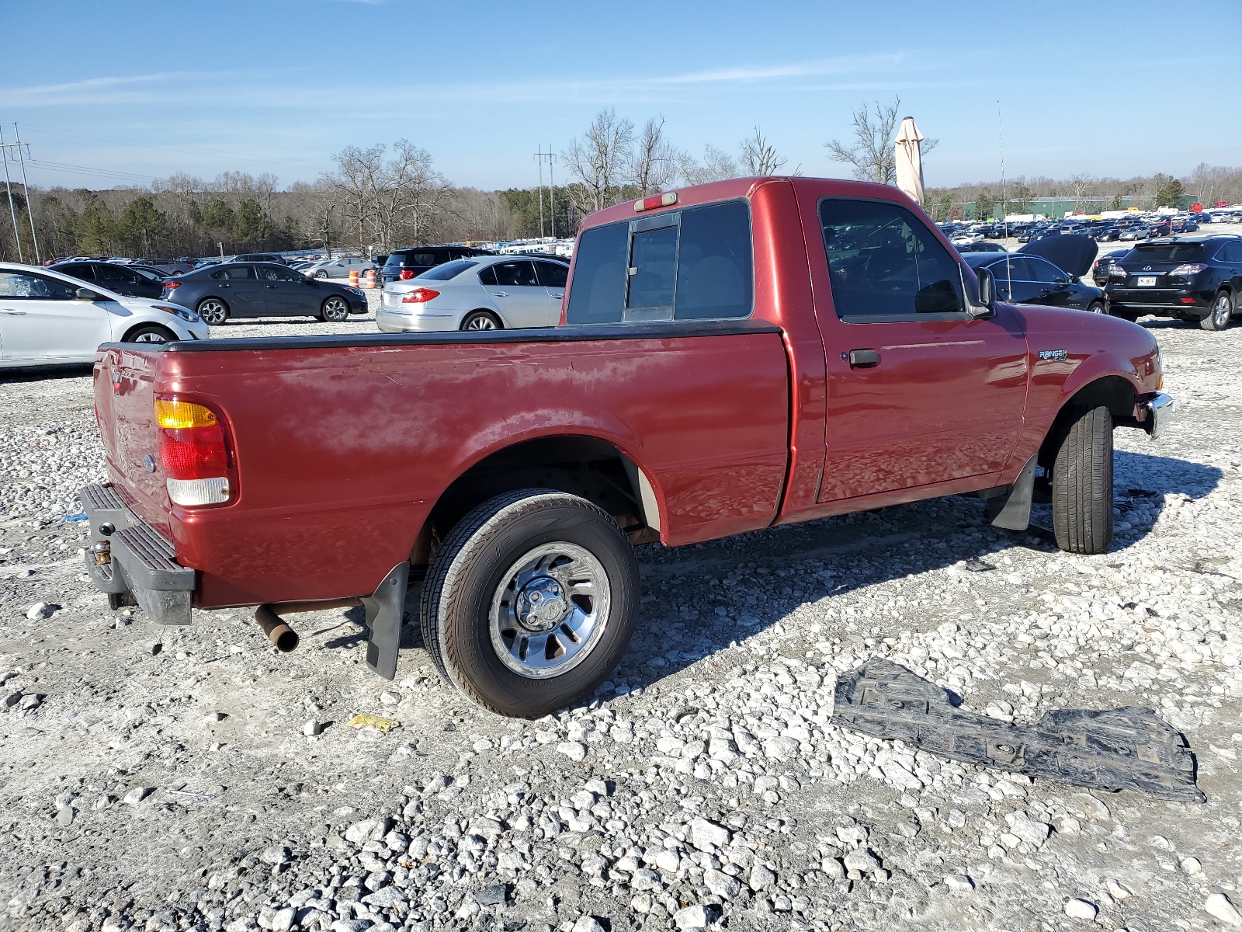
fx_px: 933
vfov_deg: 53.1
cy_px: 466
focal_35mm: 26
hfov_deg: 67.3
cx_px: 621
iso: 50
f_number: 1.5
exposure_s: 1/2500
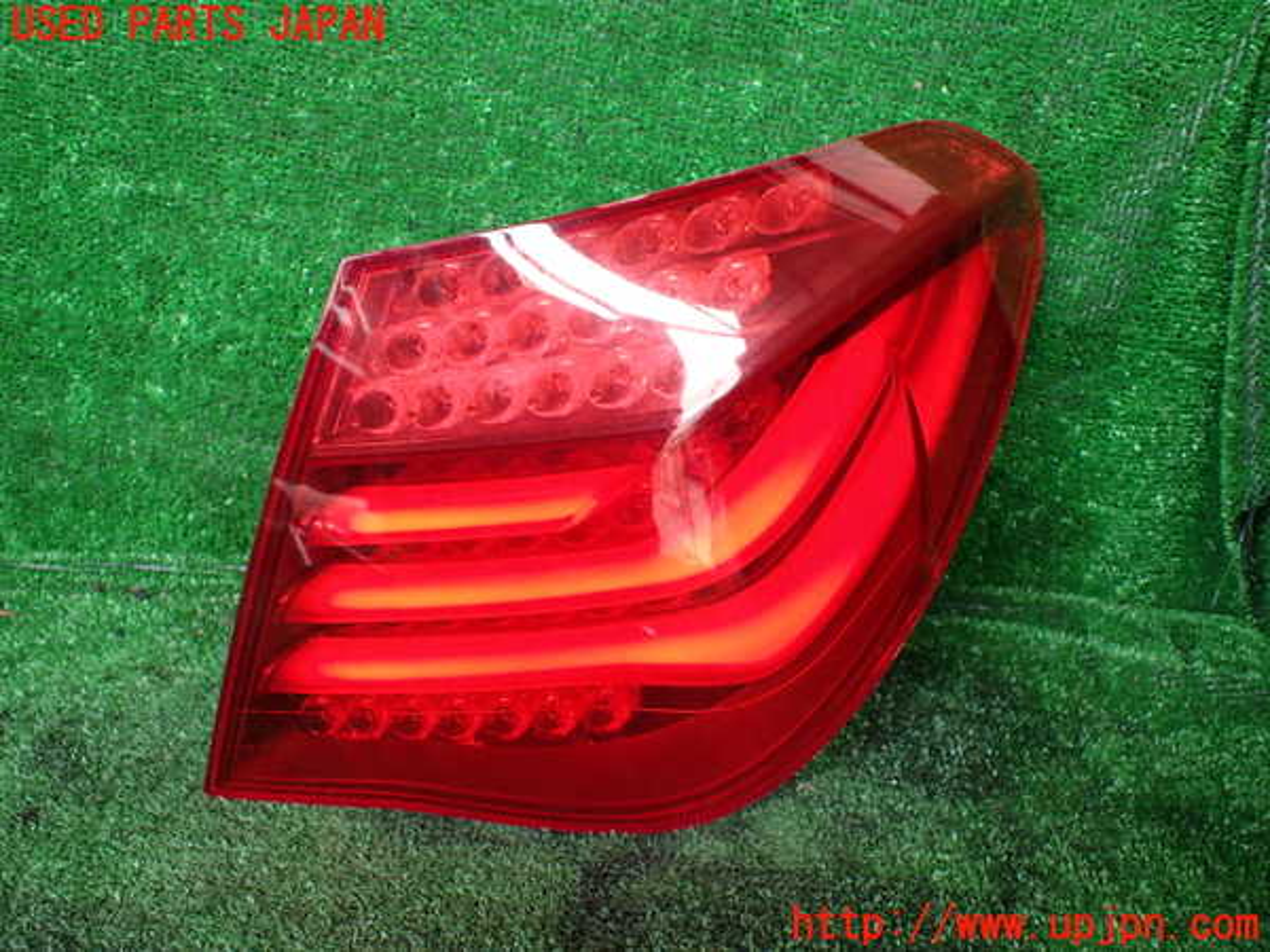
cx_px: 635
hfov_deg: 60.0
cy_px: 476
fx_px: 1101
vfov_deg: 46.8
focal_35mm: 30
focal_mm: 5.4
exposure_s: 1/125
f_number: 2.3
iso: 160
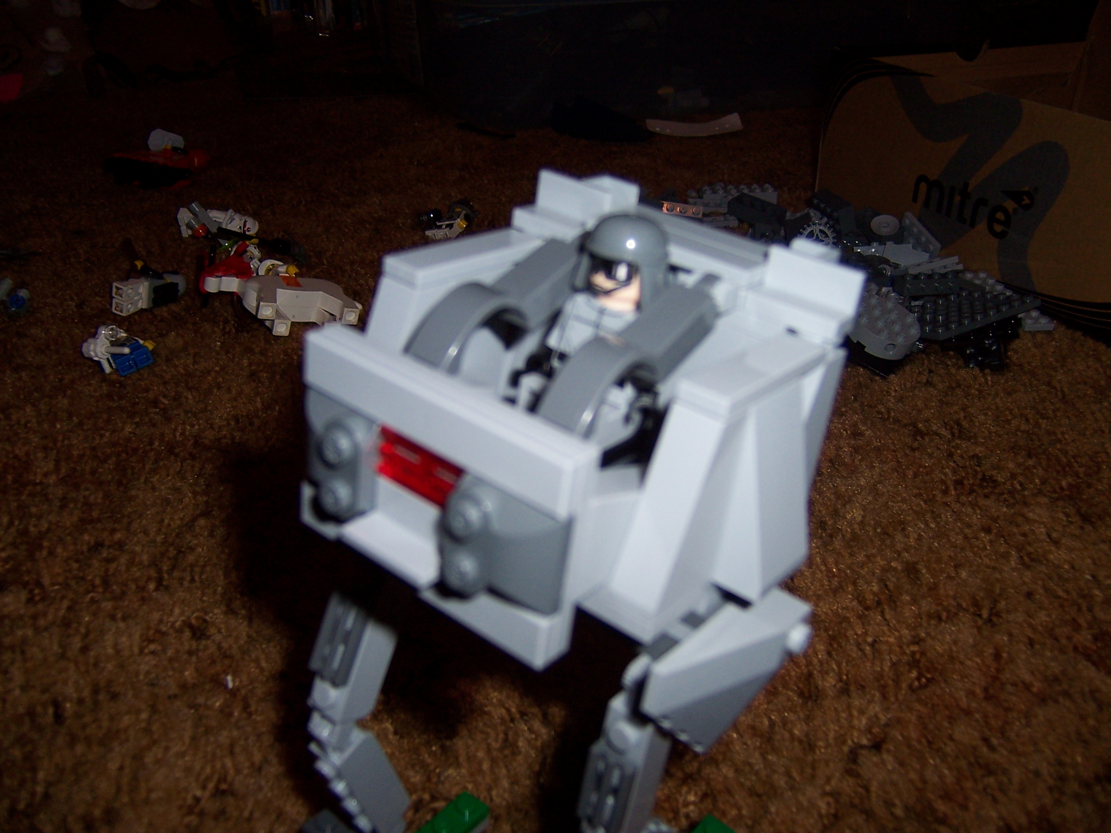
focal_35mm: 33
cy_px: 416
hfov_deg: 55.4
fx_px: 1059
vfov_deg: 42.9
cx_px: 556
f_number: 2.8
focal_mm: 5.5
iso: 80
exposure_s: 1/60
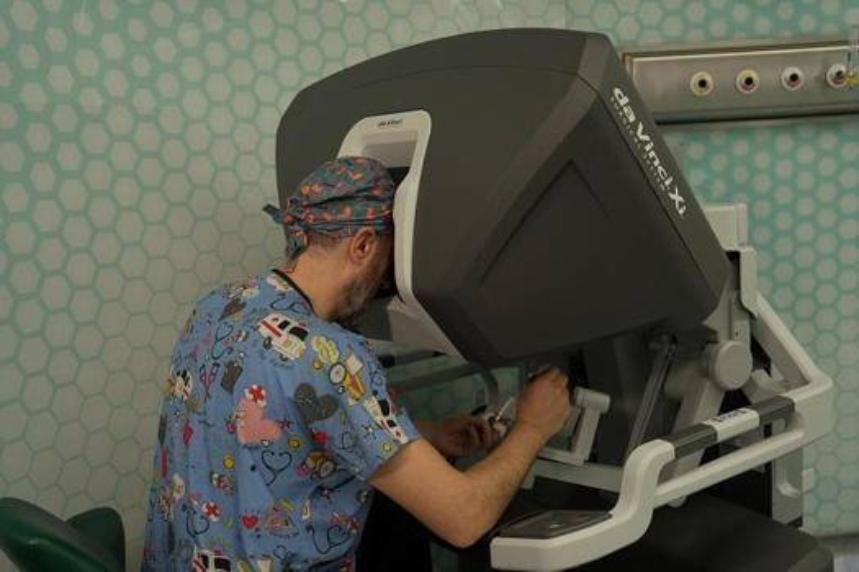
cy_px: 286
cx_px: 430
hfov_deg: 53.1
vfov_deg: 36.9
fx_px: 859
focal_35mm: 36
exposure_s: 1/100
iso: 800
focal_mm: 36
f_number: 2.8
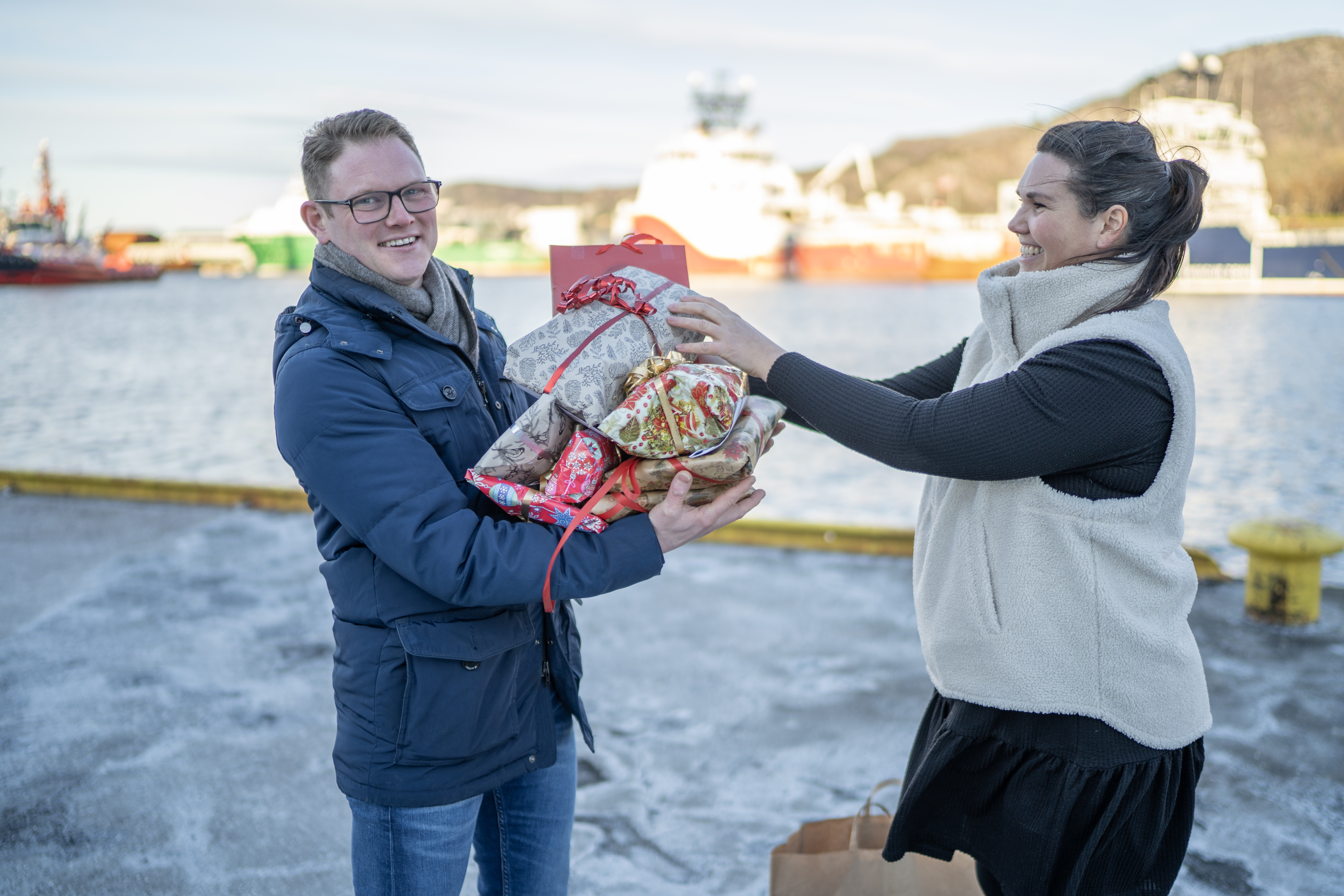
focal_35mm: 35
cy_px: 448
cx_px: 672
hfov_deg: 54.4
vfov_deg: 37.9
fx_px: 1307
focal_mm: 35
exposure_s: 1/1000
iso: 100
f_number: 1.4
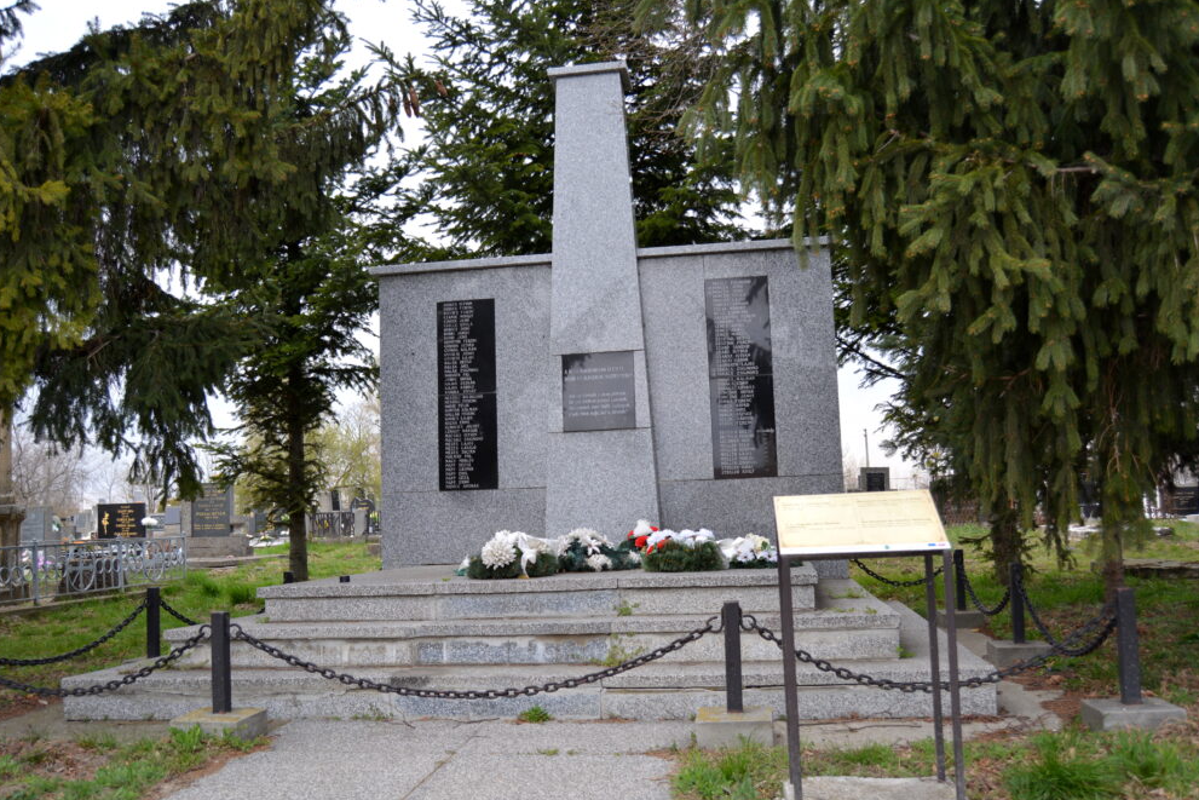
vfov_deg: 42.3
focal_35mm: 31
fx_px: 1033
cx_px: 587
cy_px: 411
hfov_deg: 60.3
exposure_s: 1/80
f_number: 4.5
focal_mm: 20
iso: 100
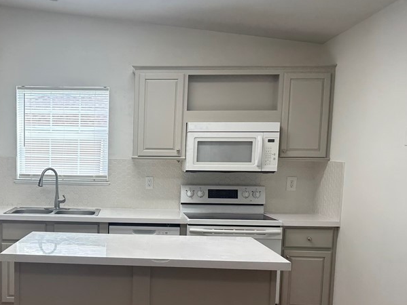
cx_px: 101
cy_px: 209
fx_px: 482
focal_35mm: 41
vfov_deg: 34.8
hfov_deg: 44.2
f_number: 1.78
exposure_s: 1/167
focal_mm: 6.86
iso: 100
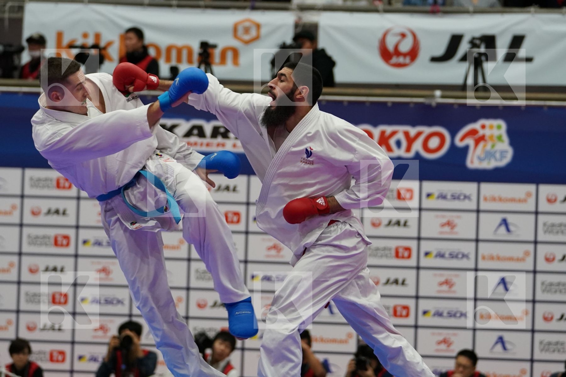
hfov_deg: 11.6
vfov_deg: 7.8
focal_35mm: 177
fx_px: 2783
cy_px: 188
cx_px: 283
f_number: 2.8
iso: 2500
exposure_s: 1/1000
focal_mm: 118
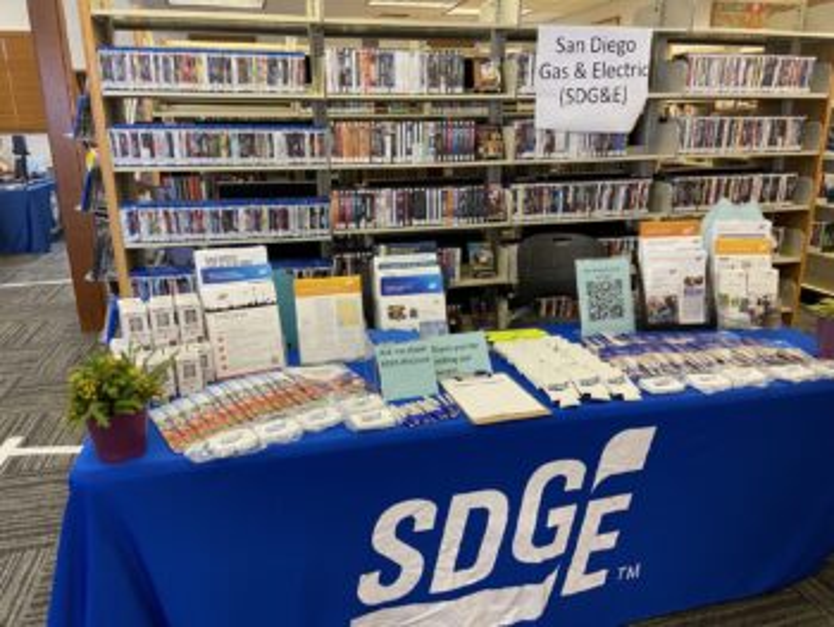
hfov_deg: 67.3
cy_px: 314
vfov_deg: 53.1
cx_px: 417
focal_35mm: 26
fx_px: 627
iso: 100
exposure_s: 1/60
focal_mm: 4.25
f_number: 1.8
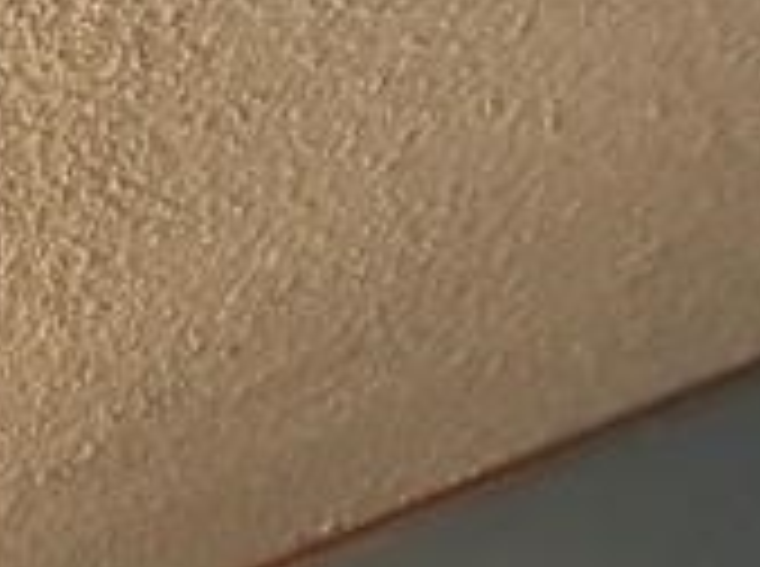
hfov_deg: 17.9
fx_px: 1862
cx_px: -643
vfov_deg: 11.6
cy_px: 1611
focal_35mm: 85
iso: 1250
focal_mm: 2.22
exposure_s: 1/60
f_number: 2.2
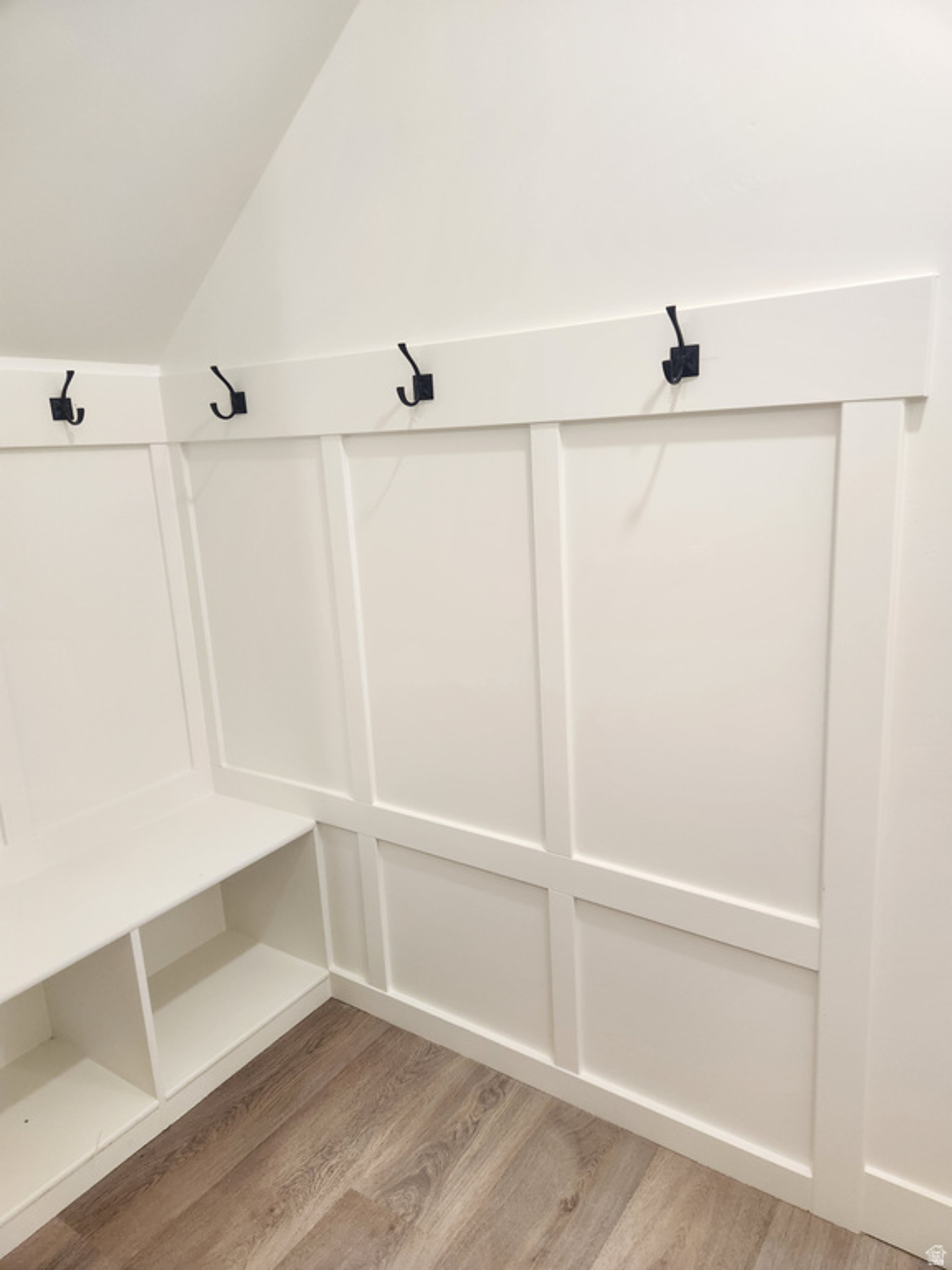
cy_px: 635
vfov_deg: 73.9
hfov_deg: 58.9
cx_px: 476
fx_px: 843
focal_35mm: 23
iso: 160
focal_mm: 5.4
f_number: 1.8
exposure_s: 1/120
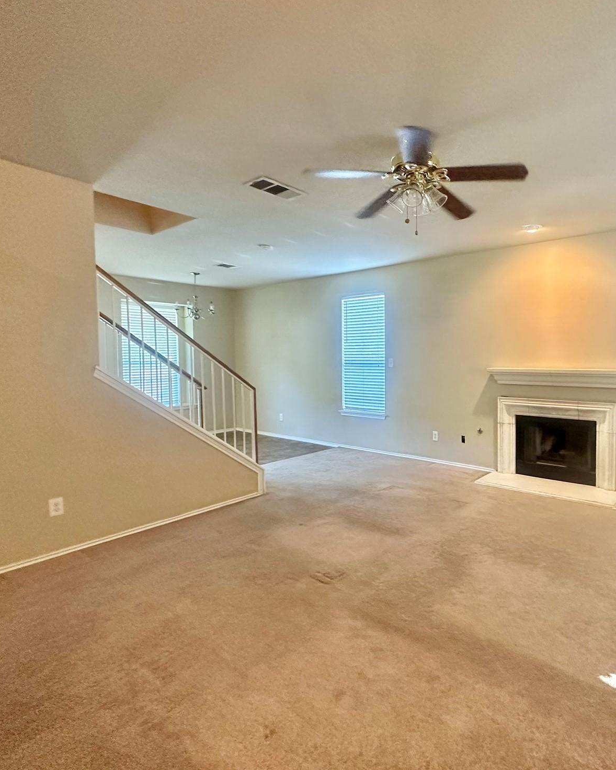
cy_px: 374
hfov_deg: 68.0
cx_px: 431
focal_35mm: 19
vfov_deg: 83.3
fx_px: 433
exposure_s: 1/60
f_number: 2.2
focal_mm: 2.22
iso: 500
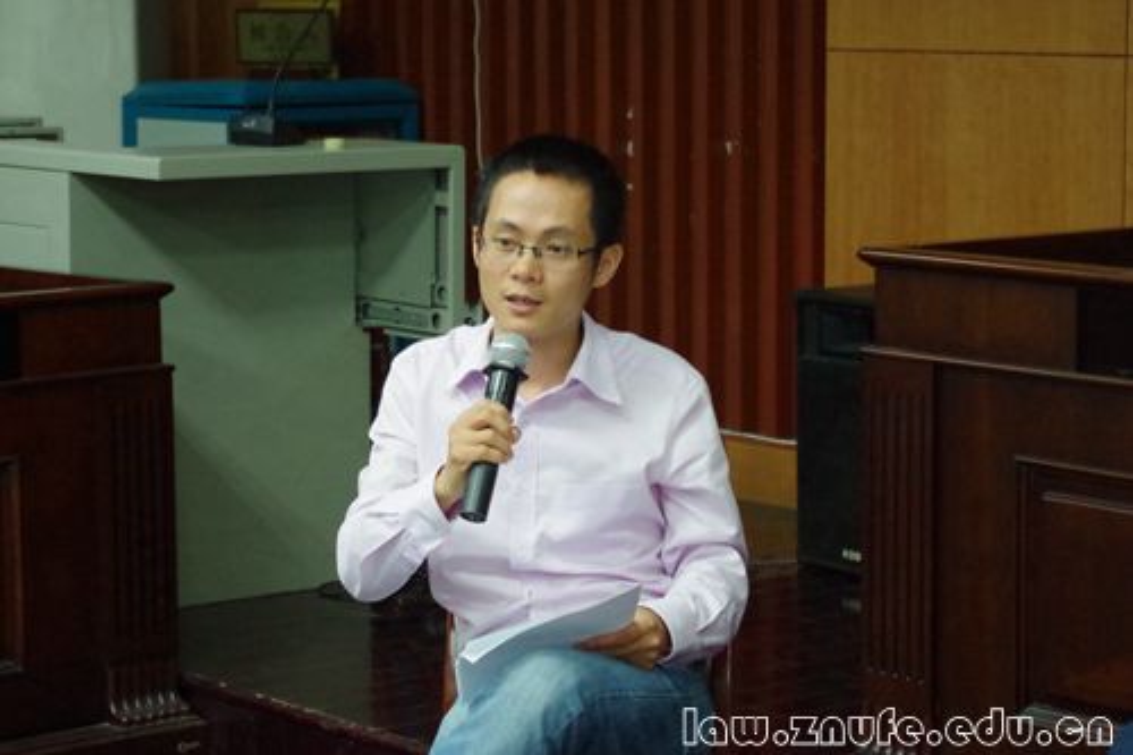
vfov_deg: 16.6
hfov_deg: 24.8
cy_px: 378
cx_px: 566
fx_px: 2580
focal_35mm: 82
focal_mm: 55
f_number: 5.6
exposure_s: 1/30
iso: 3200
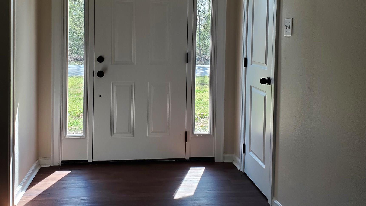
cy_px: 50
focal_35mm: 38
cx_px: 184
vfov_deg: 30.6
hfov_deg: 52.8
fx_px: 369
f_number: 2.4
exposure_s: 1/120
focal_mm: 4.3
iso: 64
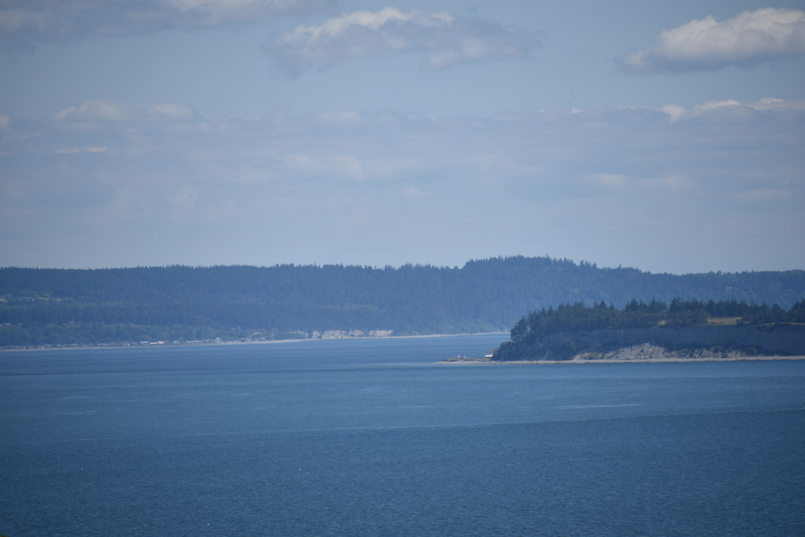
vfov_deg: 4.6
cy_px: 268
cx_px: 402
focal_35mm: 300
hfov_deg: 6.9
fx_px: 6709
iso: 100
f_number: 6.3
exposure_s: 1/640
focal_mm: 300
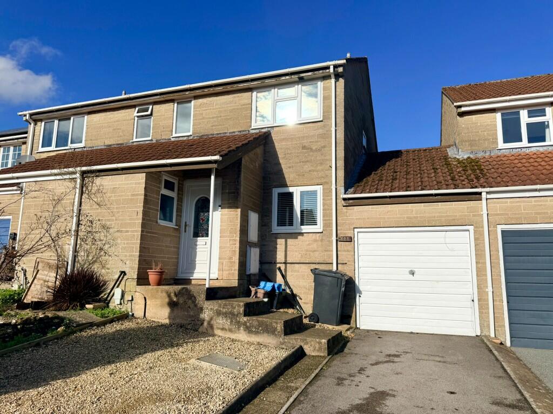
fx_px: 383
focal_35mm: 24
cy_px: 207
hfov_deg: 71.6
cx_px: 276
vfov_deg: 56.8
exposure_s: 1/9091
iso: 80
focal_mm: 6.76
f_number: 1.78
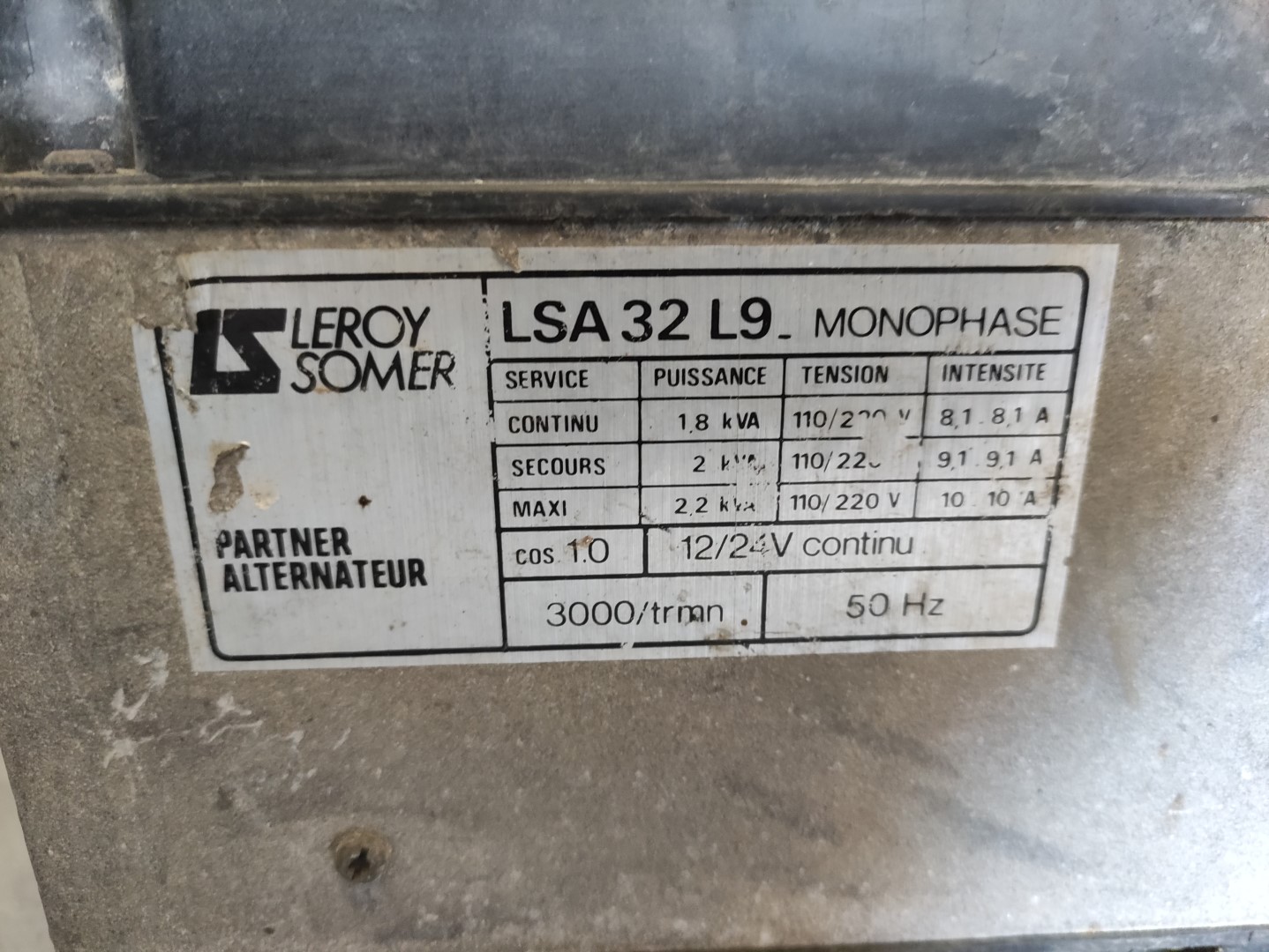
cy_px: 476
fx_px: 917
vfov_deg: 54.9
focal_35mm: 25
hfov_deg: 69.4
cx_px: 634
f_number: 1.89
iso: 772
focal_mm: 5.43
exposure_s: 1/33
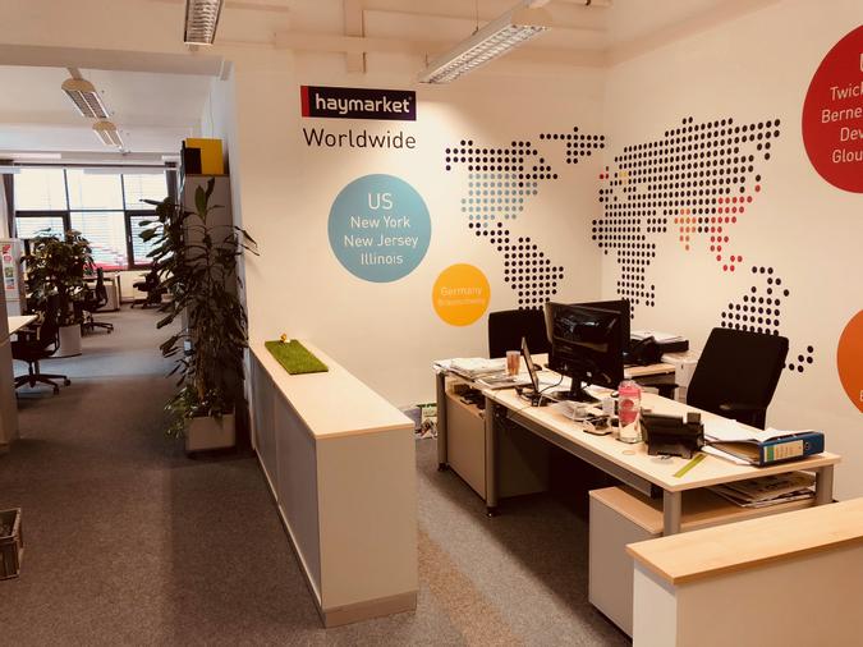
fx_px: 698
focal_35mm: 28
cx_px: 432
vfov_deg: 49.7
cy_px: 324
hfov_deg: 63.5
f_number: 1.8
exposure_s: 1/33
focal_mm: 4
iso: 32
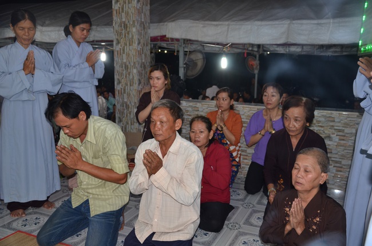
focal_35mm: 33
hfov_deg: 57.3
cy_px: 123
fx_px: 340
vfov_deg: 39.8
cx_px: 186
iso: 640
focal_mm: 22
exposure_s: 1/60
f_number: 4.5
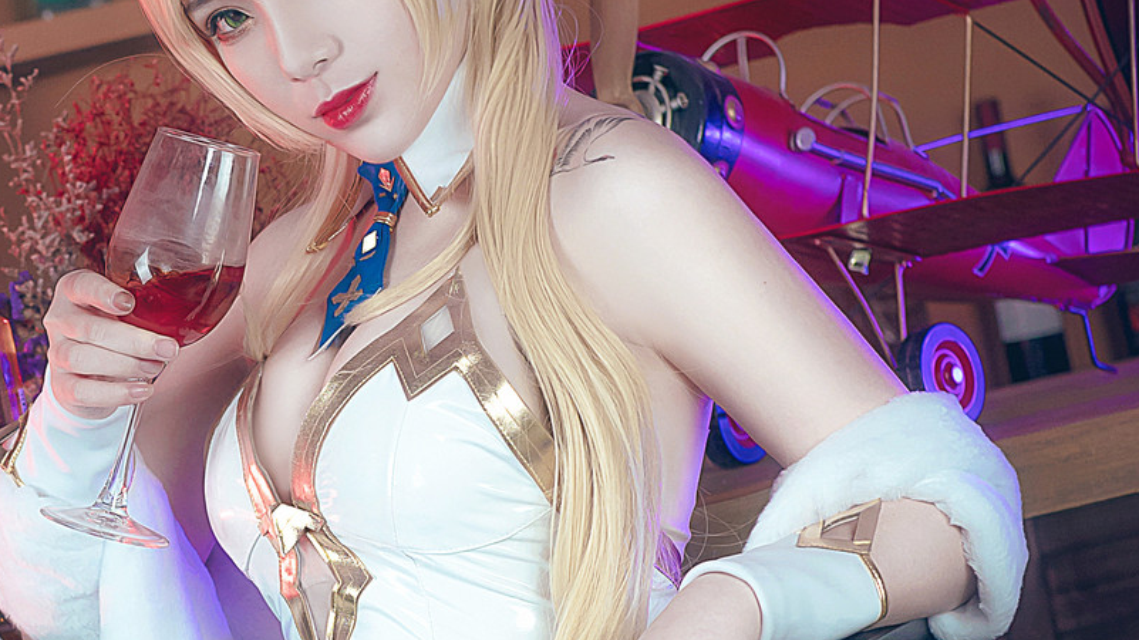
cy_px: 777
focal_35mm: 153
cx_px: 127
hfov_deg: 13.9
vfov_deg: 7.8
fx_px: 4619
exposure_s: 1/100
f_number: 2.8
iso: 400
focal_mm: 35
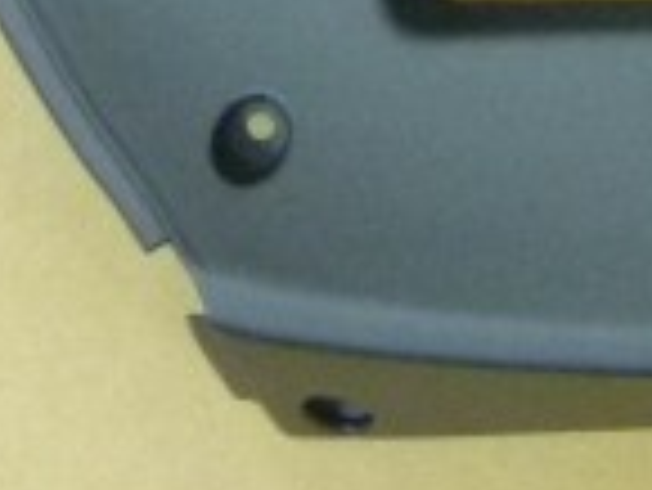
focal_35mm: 182
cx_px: 832
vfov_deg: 7.7
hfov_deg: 10.6
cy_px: -580
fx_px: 3431
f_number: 2.8
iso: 400
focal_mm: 5.5
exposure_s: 1/10
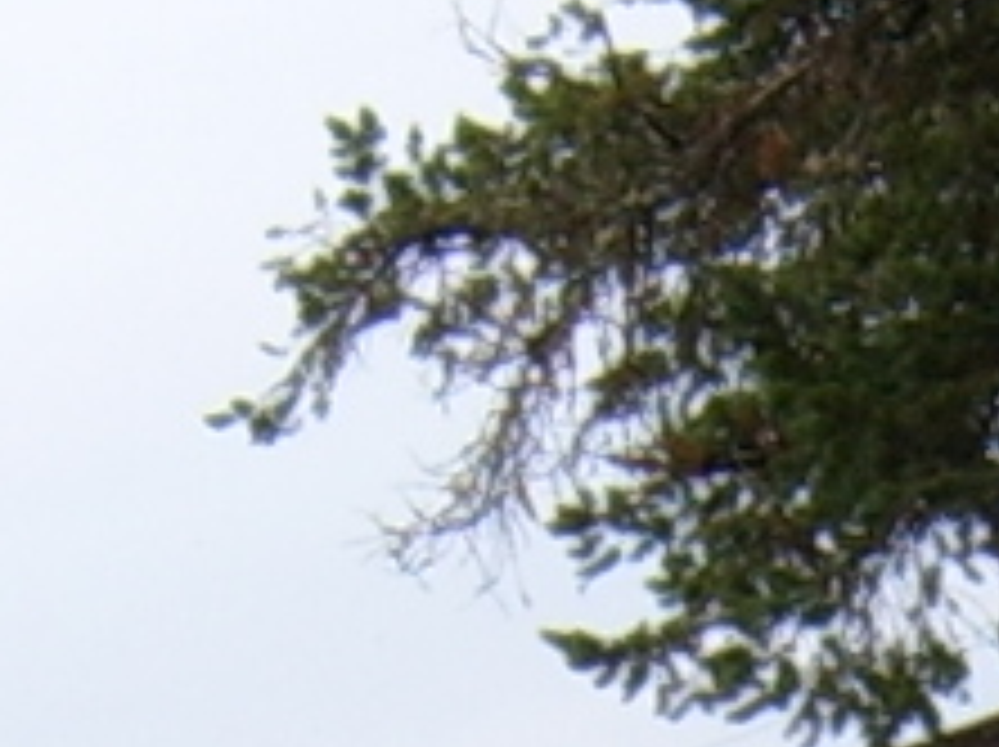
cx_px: 1472
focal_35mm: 267
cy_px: 2232
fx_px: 7697
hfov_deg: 7.3
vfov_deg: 5.3
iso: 63
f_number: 6
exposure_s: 1/60
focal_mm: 6.2
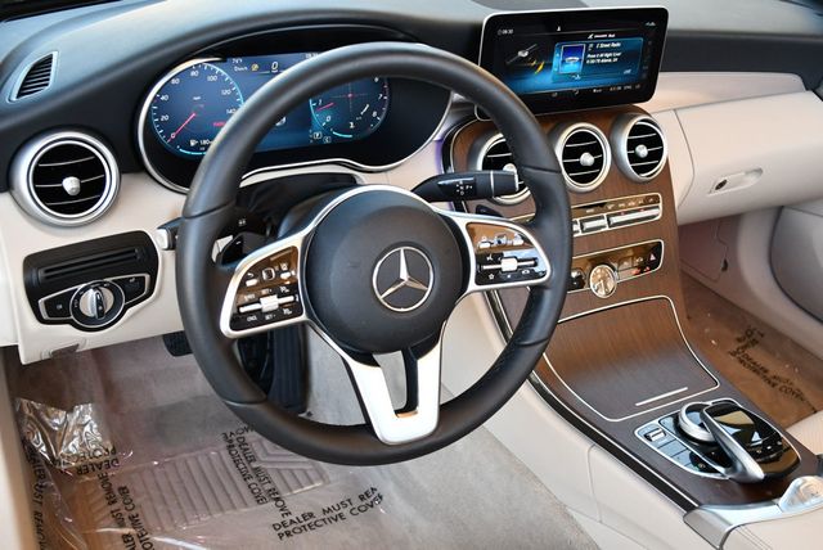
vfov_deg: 36.9
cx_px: 412
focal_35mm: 36
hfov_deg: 53.1
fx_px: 824
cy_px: 275
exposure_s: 1/250
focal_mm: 18
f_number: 3.5
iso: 640
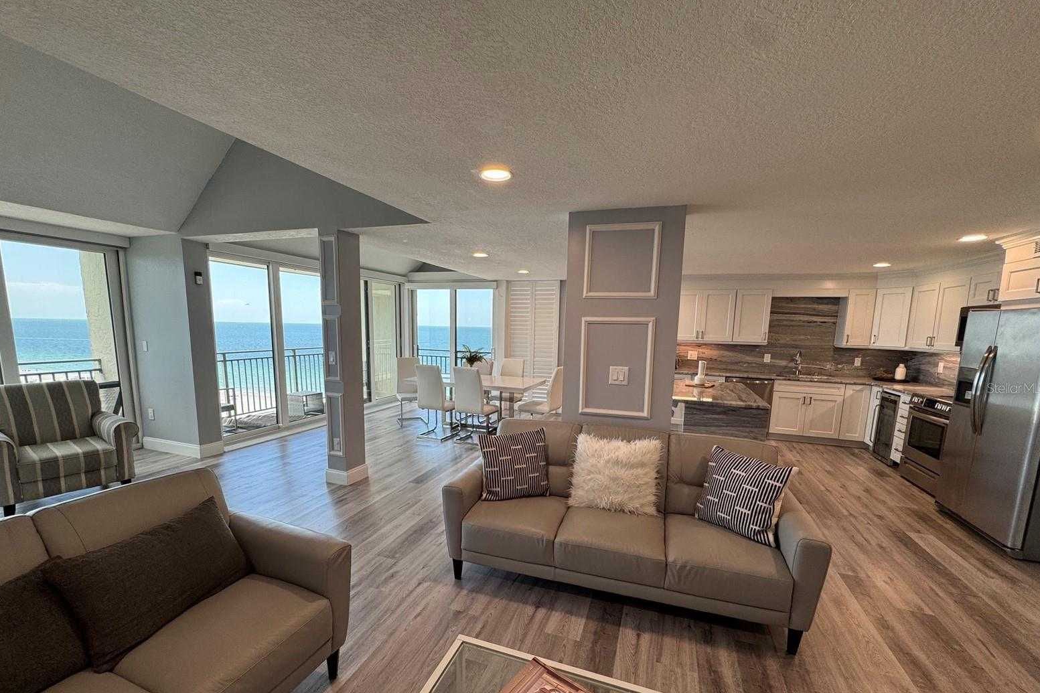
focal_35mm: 15
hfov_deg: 100.4
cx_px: 514
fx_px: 433
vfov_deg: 77.0
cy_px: 388
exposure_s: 1/120
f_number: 2.2
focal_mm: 2.22
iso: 100
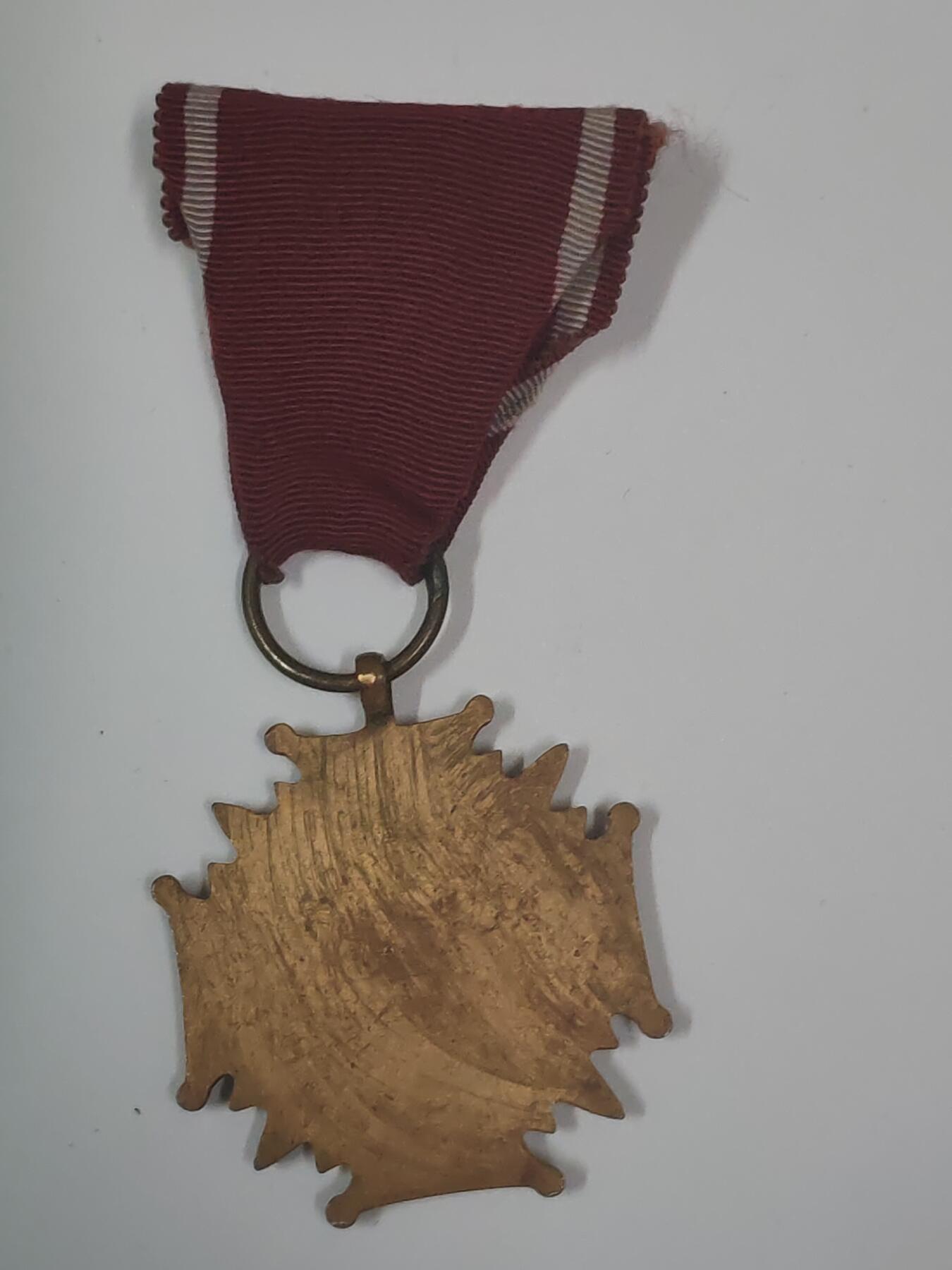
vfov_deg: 28.6
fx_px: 2493
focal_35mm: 68
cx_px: 476
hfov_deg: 21.6
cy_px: 635
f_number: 1.95
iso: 640
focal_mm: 5.52
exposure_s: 1/50
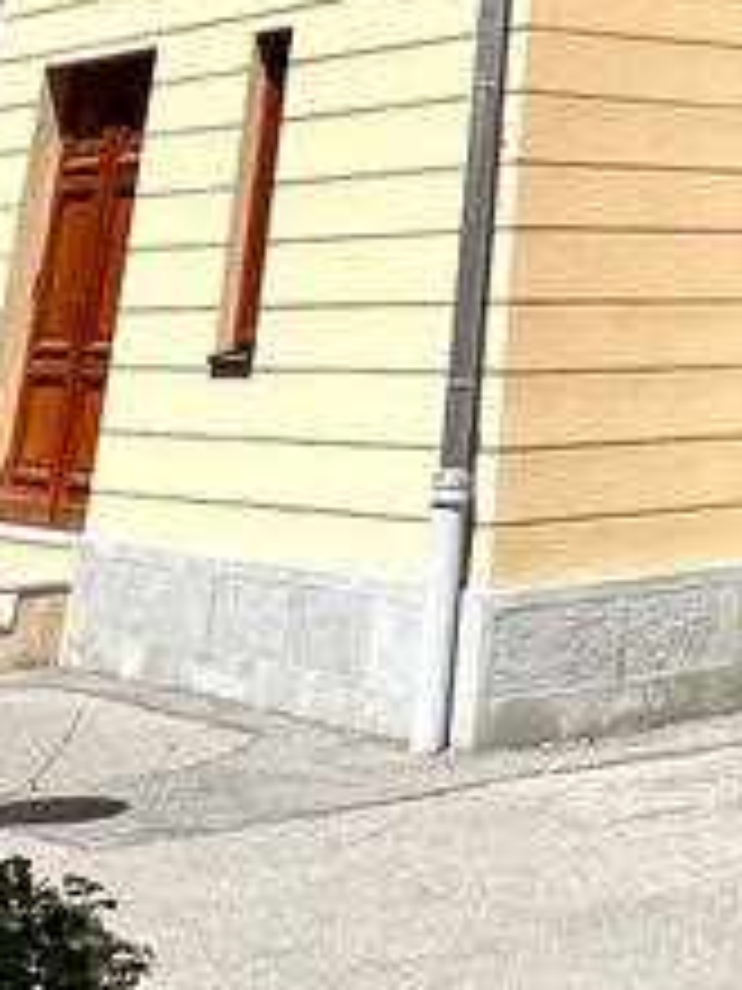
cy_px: -990
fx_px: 2029
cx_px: 827
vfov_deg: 18.3
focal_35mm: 71
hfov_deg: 19.8
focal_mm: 1.57
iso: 32
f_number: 1.8
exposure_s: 1/1727
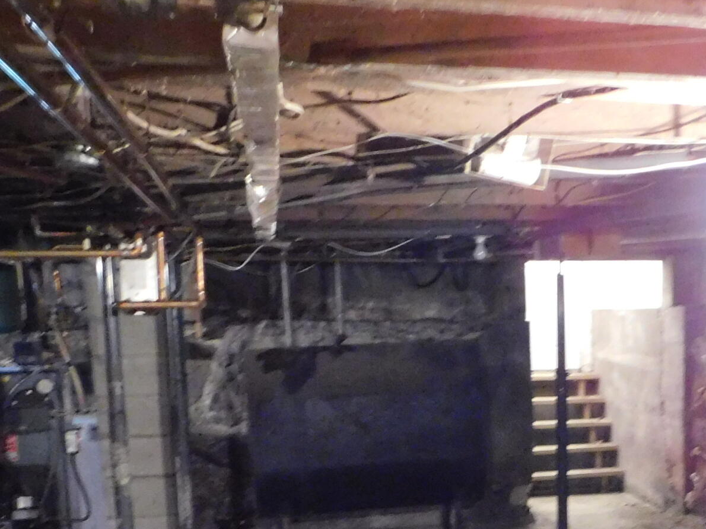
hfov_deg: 32.3
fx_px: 1183
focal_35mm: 58
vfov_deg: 24.3
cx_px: 567
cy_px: 508
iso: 800
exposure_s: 1/5
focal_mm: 4
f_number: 3
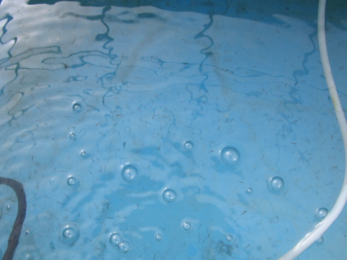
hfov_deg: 50.1
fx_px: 371
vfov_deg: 38.7
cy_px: 130
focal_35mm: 37
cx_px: 174
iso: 100
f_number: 8.5
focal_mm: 6.42
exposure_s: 1/160
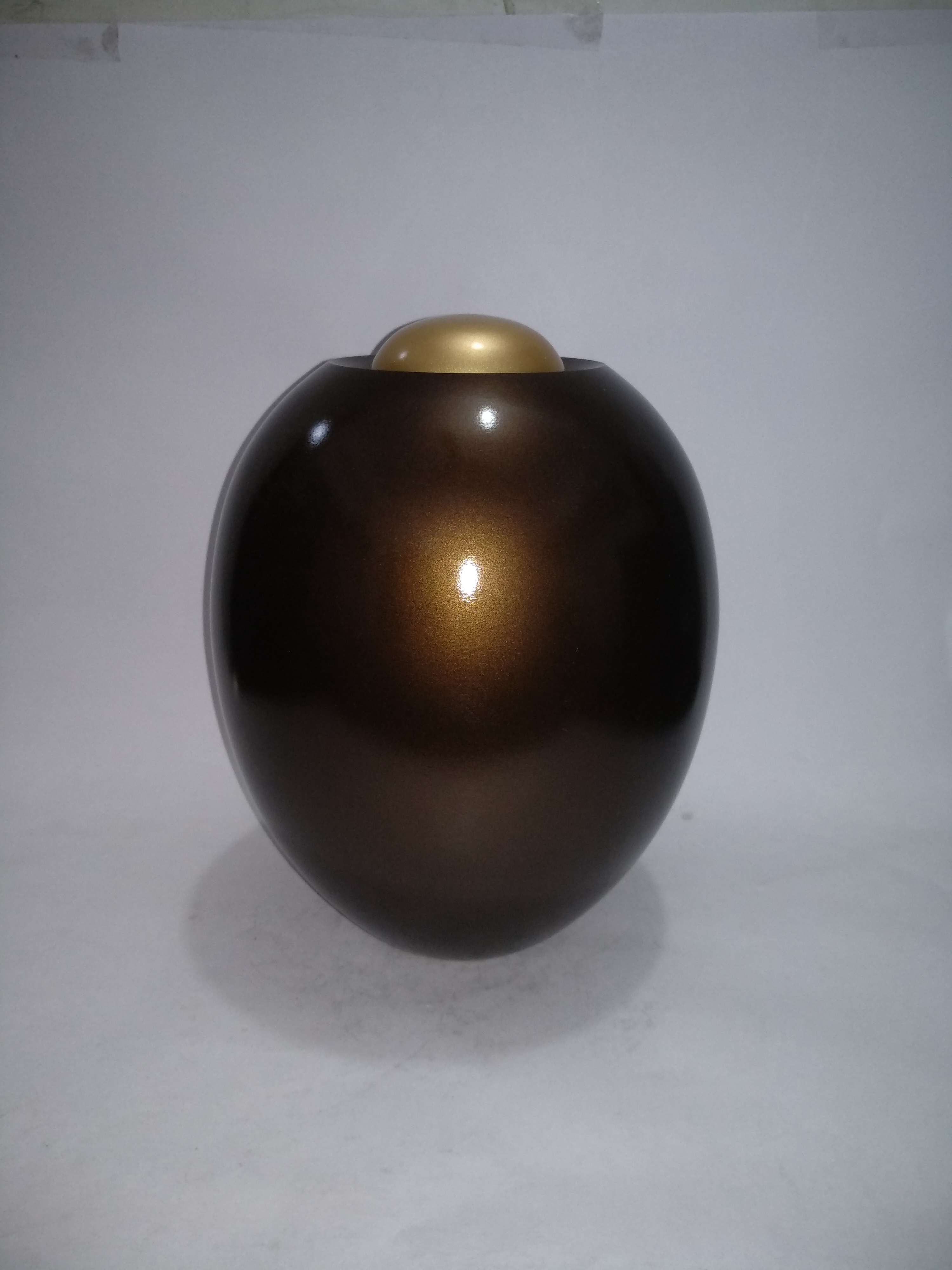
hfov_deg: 61.1
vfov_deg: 76.4
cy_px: 635
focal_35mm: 22
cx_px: 476
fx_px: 807
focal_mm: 3.81
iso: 400
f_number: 2.2
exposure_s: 1/50
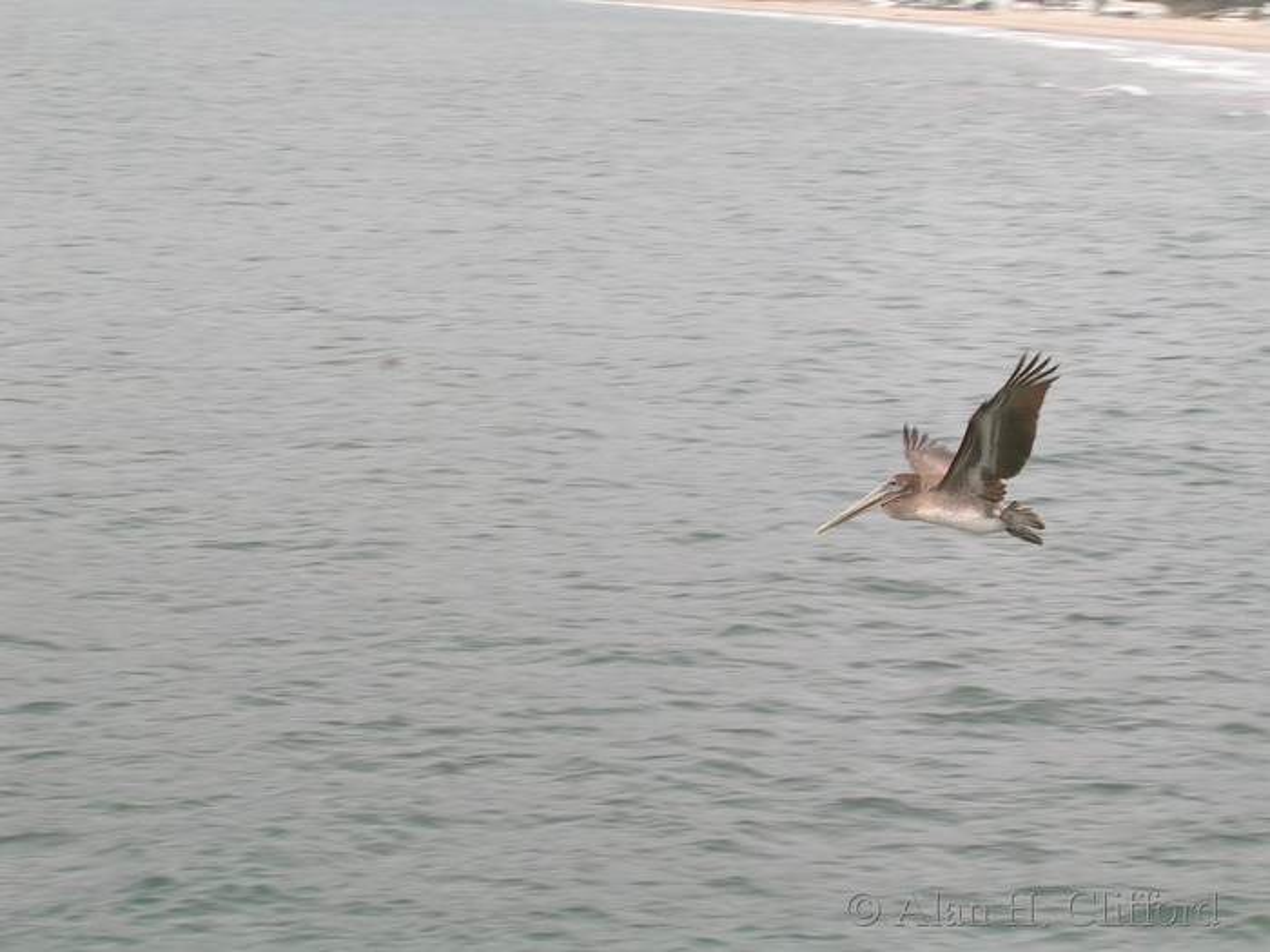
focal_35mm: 162
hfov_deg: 12.2
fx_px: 5943
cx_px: 635
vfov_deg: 9.2
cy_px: 476
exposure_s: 1/124
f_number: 8.2
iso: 67
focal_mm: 16.2
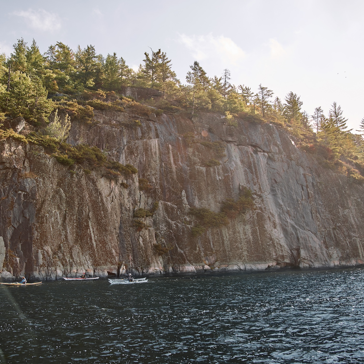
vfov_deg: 48.4
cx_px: 132
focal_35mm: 34
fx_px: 404
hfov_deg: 47.9
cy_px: 177
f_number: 4
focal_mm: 24
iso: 100
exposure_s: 1/500
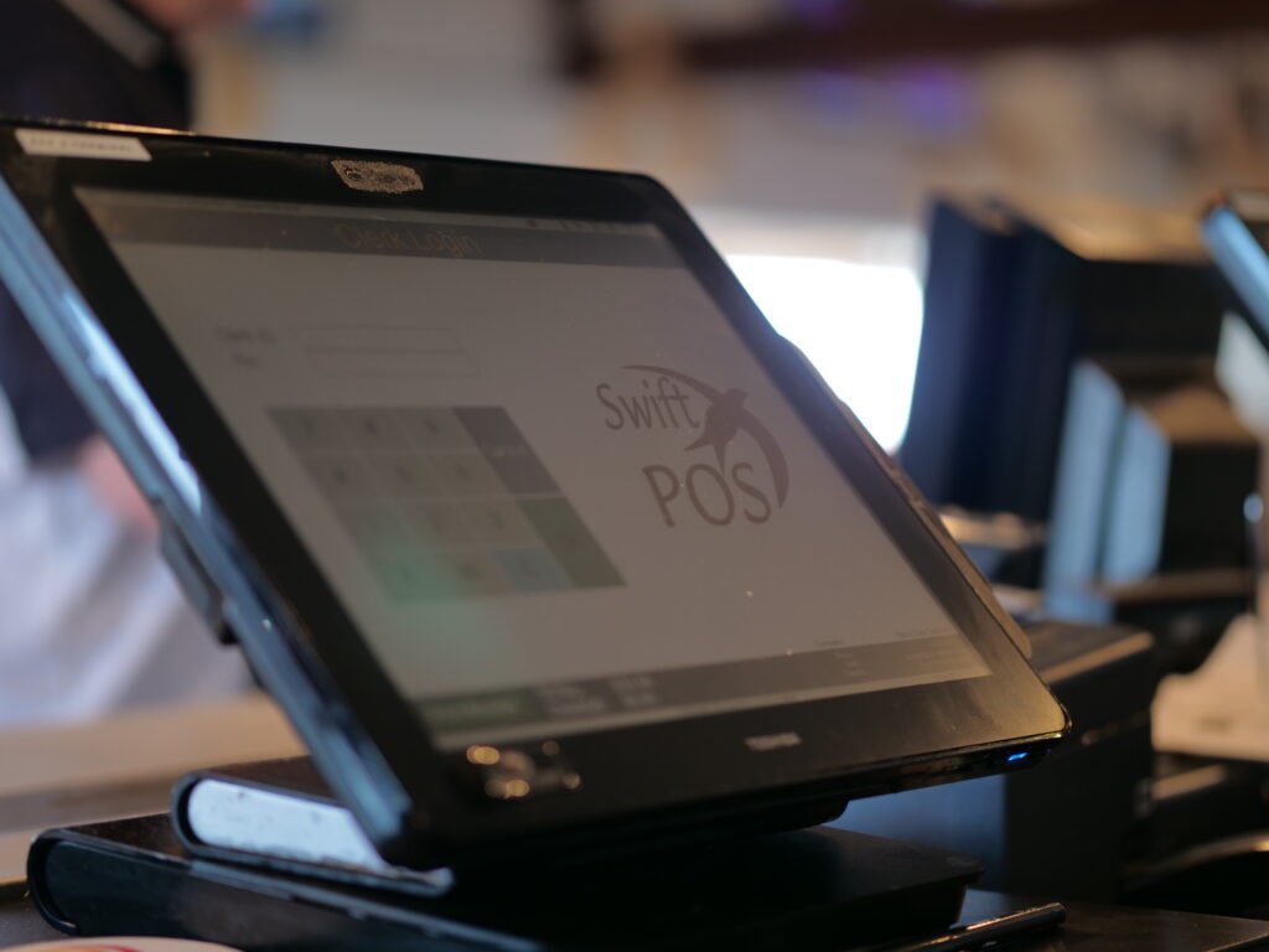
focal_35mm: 86
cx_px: 634
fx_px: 3153
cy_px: 476
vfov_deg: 17.2
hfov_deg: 22.8
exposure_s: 1/80
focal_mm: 43
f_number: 1.2
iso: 125
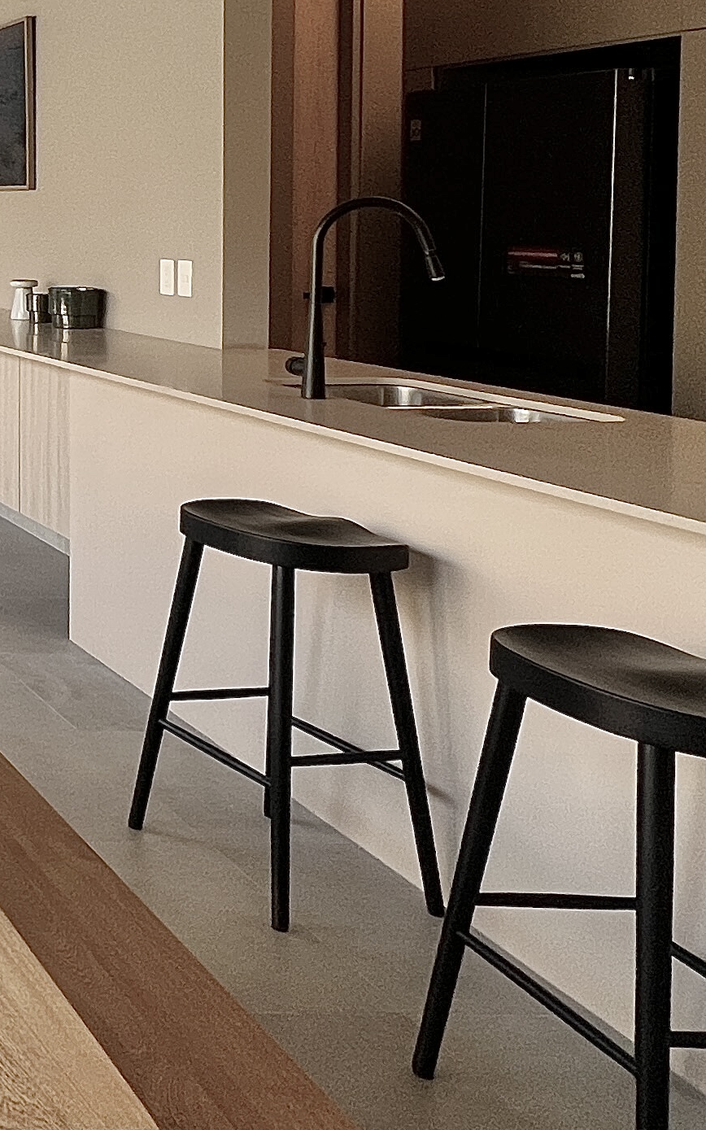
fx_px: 1232
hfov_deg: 21.6
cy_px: 256
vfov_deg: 47.1
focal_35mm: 40
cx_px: -541
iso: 64
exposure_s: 1/99
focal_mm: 1.57
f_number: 1.8
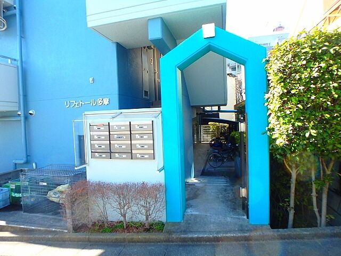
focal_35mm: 21
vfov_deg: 63.4
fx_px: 207
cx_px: 170
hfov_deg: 79.0
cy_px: 128
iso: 125
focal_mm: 3.7
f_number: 3.5
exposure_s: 1/160
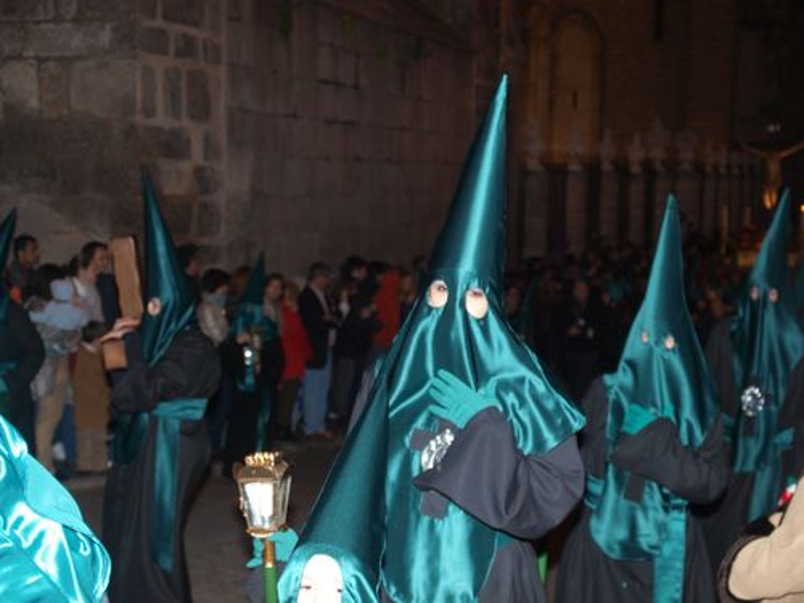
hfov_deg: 35.5
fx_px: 1254
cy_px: 302
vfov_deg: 27.0
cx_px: 402
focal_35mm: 54
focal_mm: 27
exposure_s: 1/60
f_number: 3
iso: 200
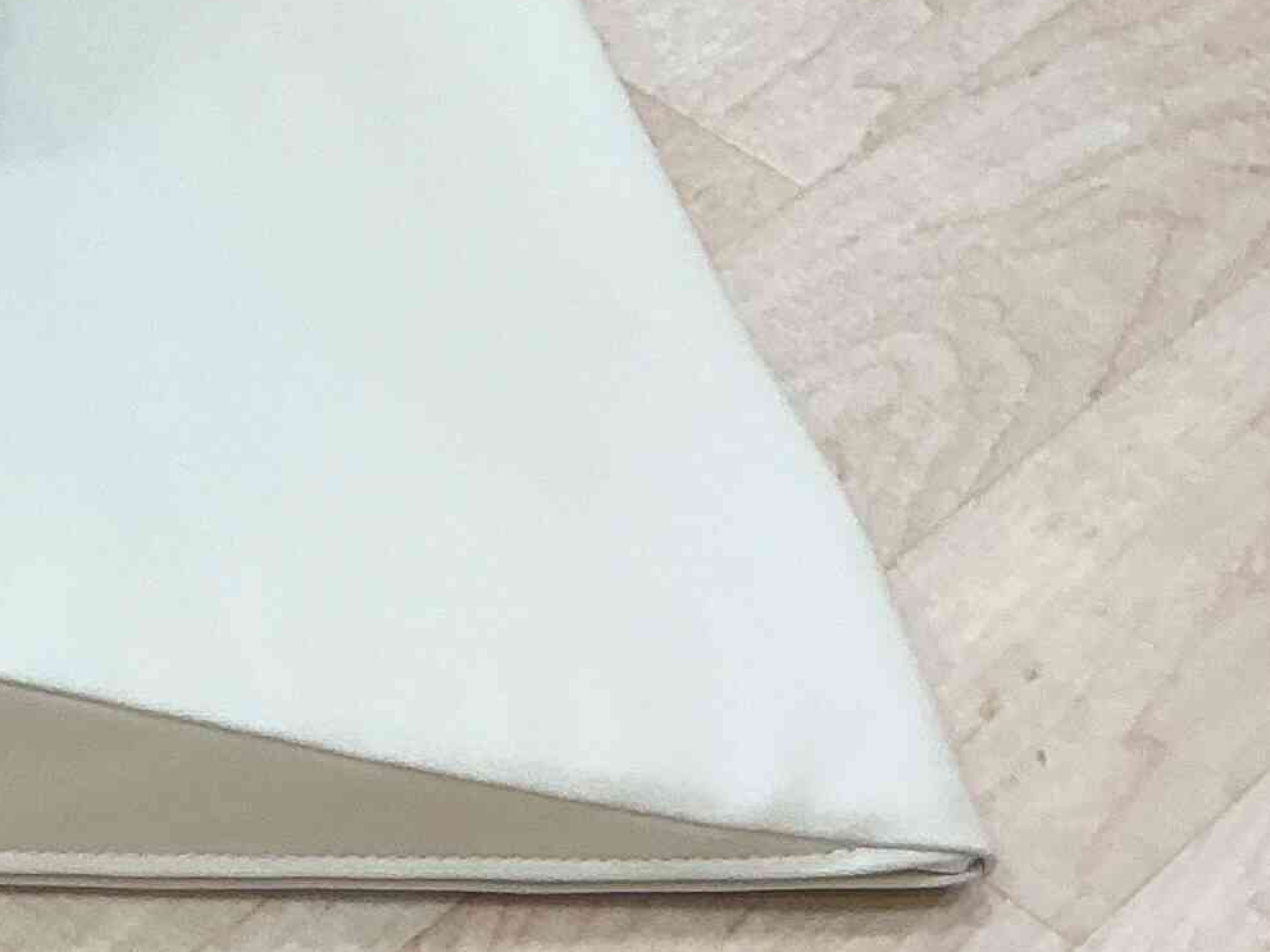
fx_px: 4329
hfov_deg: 14.4
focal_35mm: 118
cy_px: -233
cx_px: -1112
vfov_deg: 12.2
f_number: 1.8
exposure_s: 1/120
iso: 40
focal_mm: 3
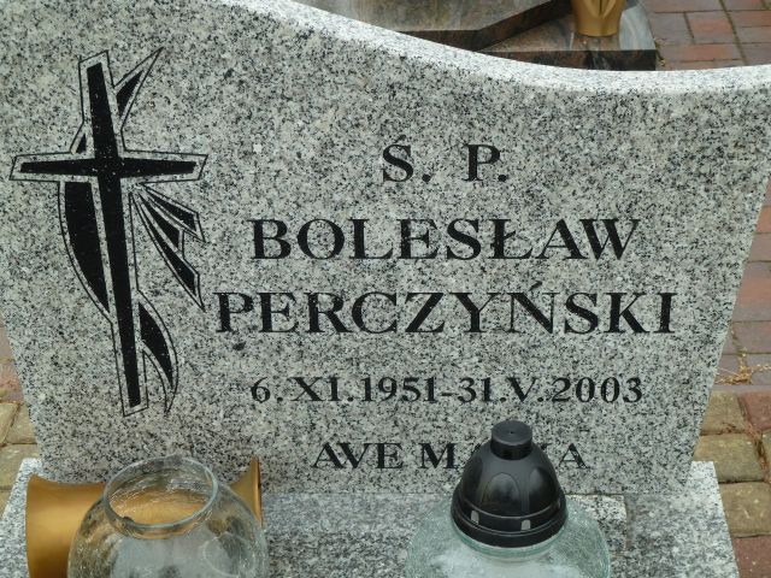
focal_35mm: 72
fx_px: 1604
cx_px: 386
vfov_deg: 20.4
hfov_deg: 27.0
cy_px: 289
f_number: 4.1
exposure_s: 1/125
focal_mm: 11.9
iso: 80
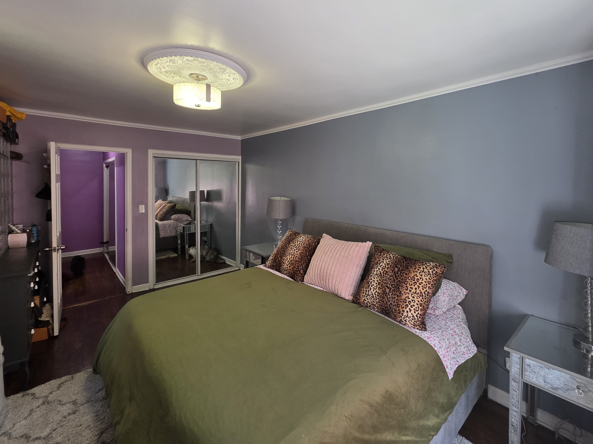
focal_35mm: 13
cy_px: 222
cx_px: 296
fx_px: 223
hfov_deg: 106.2
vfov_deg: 89.9
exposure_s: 1/120
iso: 200
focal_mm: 2.2
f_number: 1.9
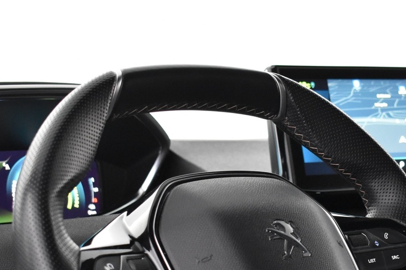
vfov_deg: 13.3
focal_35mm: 101
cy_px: 279
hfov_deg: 20.1
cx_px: 274
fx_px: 1139
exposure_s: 1/25
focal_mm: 32
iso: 3200
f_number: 4.5
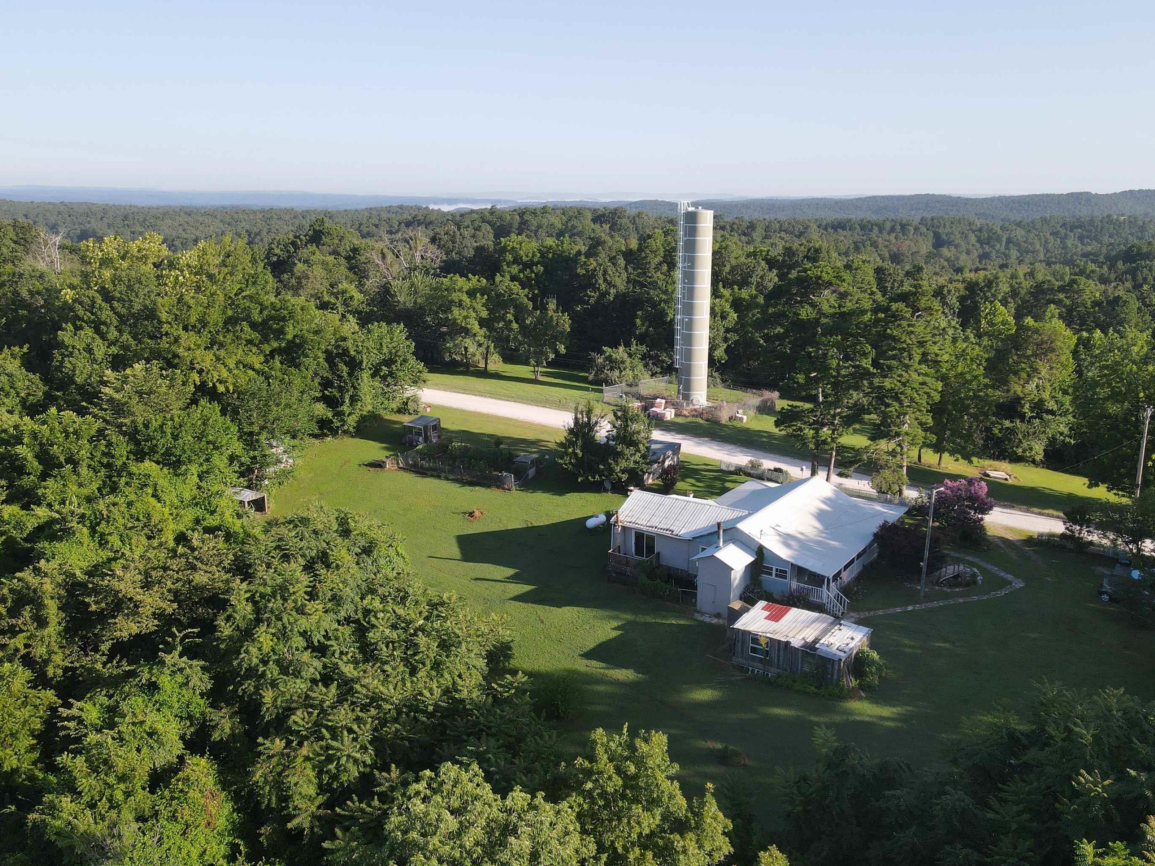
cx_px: 619
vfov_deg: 51.3
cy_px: 452
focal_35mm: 27
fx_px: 901
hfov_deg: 65.2
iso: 100
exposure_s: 1/350
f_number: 2.8
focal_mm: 4.5
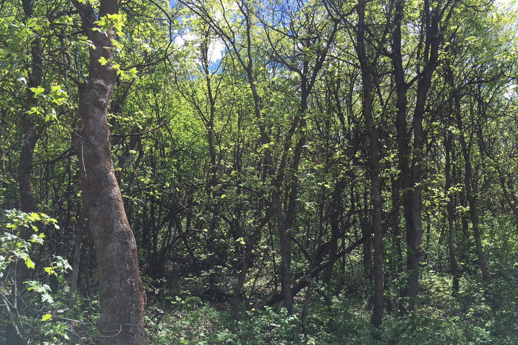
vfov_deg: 42.3
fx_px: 446
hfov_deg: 60.3
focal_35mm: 31
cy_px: 178
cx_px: 253
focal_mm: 4.15
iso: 25
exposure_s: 1/739
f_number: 2.2
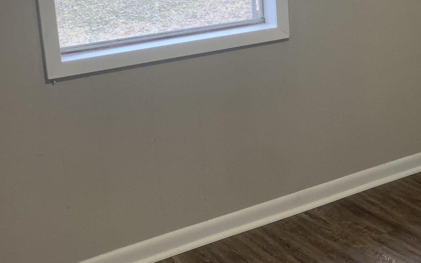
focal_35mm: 70
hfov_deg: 27.4
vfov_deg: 18.4
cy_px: 35
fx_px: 803
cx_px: 437
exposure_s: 1/60
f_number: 1.8
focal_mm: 4.25
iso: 64
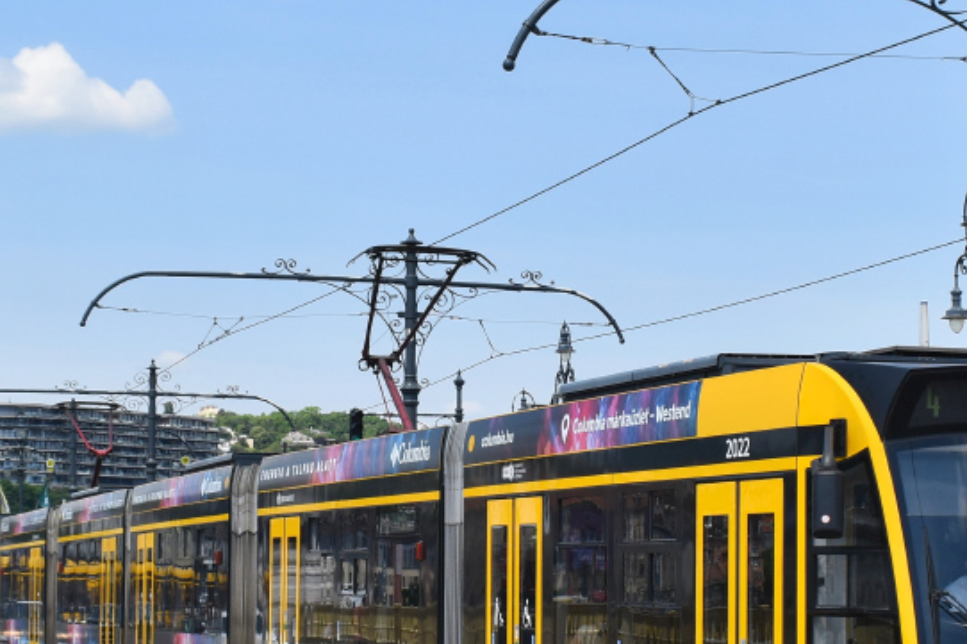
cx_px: 598
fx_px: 2610
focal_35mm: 97
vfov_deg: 14.0
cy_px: 442
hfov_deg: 21.0
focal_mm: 27
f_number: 10
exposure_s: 1/400
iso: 200
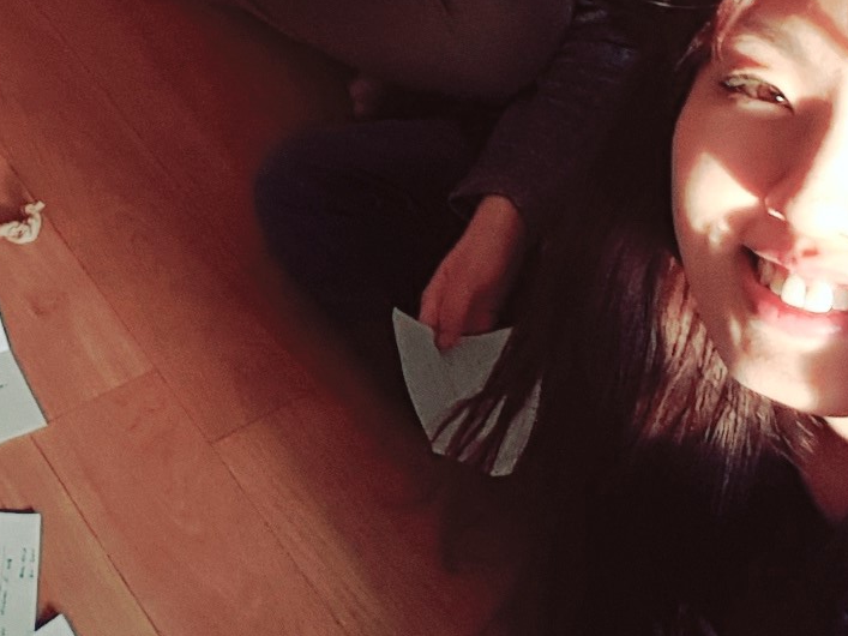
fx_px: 1886
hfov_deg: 24.2
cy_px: -134
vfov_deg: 18.1
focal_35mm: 77
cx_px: 0
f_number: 1.7
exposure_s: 1/60
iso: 64
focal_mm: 2.1
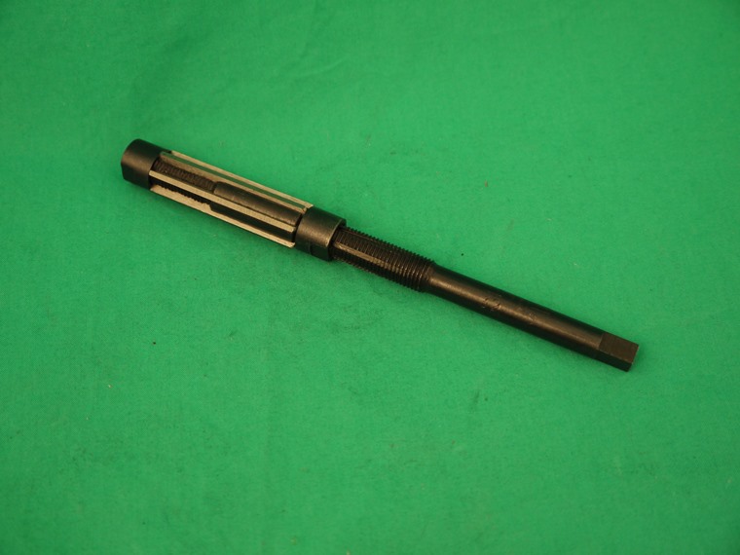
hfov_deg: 41.2
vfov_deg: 31.5
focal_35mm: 46
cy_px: 278
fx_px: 983
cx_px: 370
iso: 400
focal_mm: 23
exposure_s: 1/50
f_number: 4.4
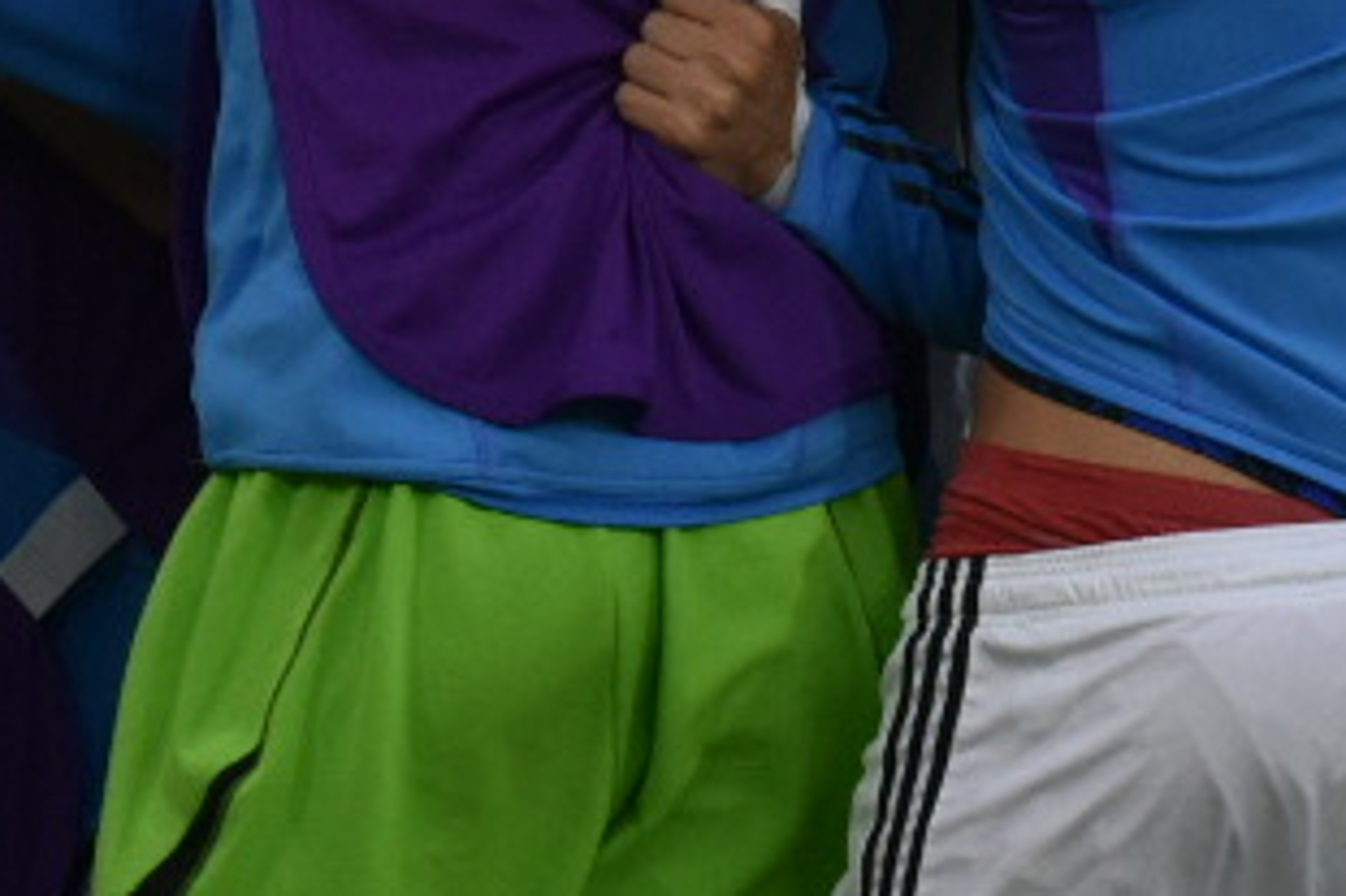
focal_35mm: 1133
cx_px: 294
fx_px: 42323
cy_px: 208
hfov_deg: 1.8
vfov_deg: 1.2
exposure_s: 1/1000
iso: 800
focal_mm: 145
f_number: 4.8
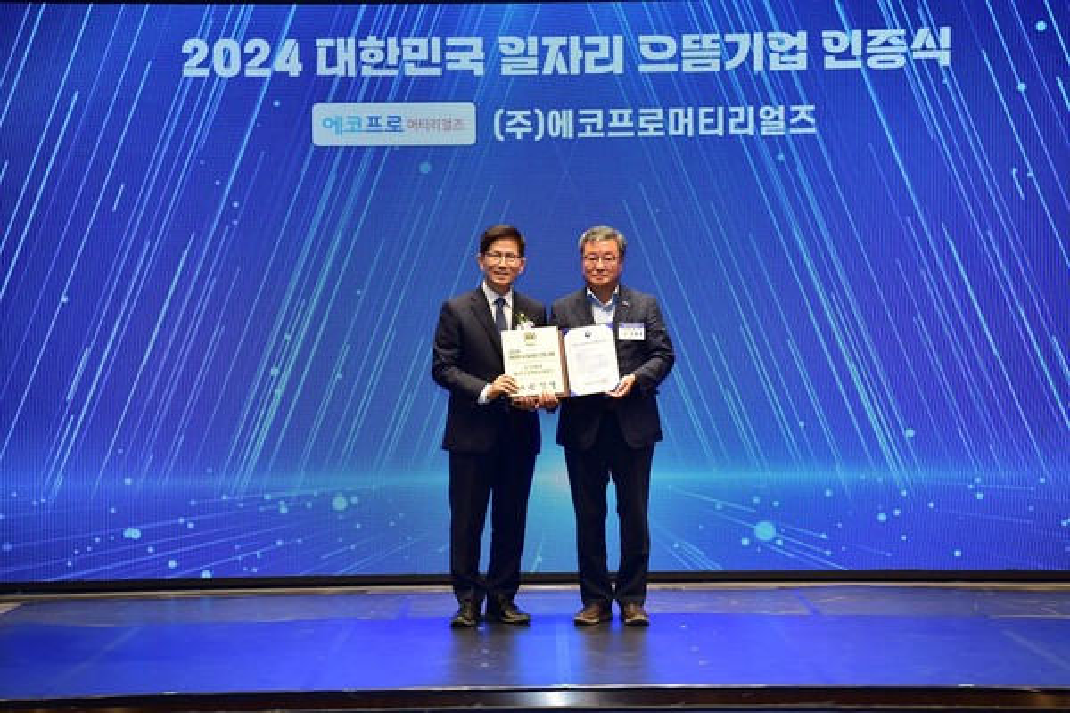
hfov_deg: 28.8
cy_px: 356
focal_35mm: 70
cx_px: 535
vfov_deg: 19.5
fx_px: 2080
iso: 800
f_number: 5.6
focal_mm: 70
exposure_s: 1/125
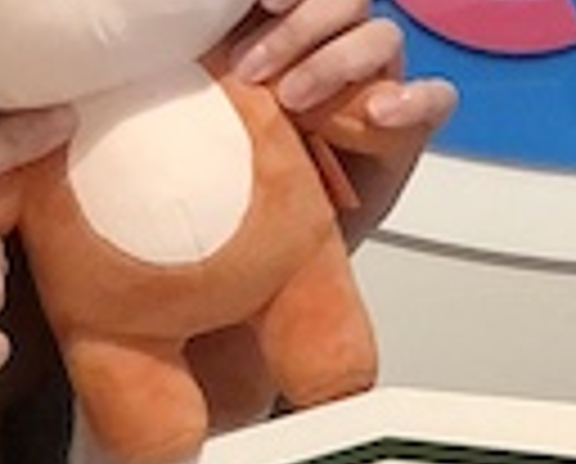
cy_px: -351
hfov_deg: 4.9
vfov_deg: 3.9
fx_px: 6749
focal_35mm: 395
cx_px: 684
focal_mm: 6
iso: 125
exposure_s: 1/50
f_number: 2.4
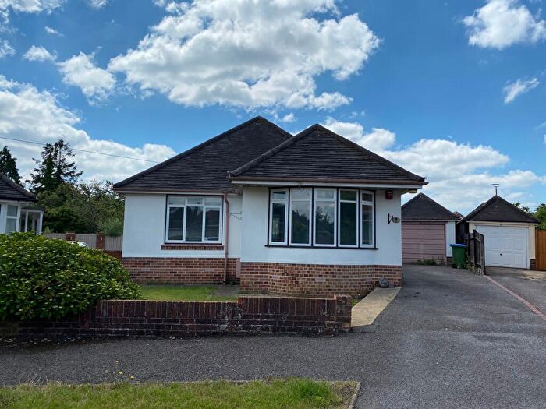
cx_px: 273
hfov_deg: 67.3
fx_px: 410
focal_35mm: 26
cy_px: 204
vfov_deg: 53.1
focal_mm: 4.25
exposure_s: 1/4808
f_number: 1.8
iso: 32
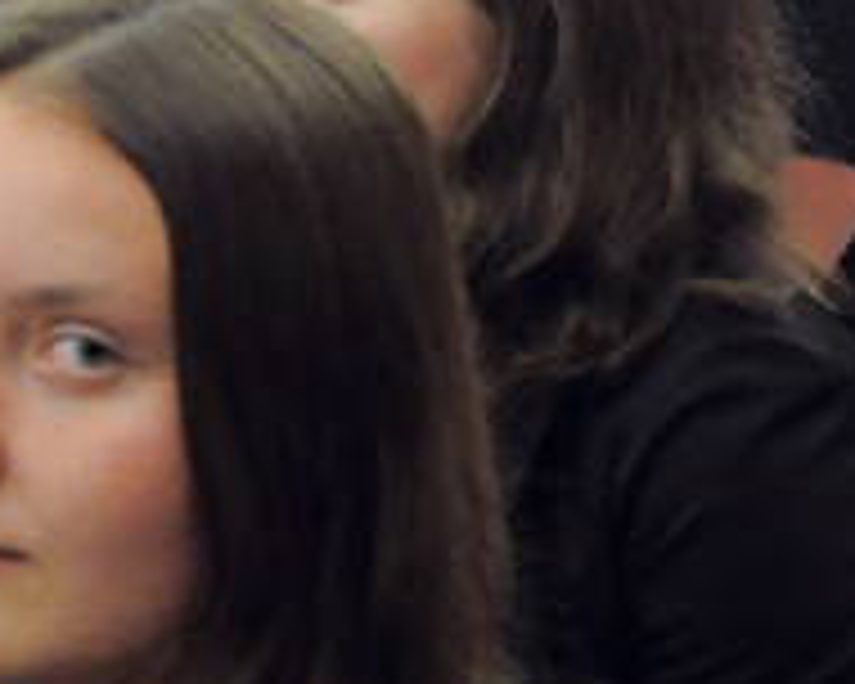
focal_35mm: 239
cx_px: -86
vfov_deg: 6.5
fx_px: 6048
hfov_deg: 8.0
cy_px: 146
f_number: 5.6
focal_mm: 38
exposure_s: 1/80
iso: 2500
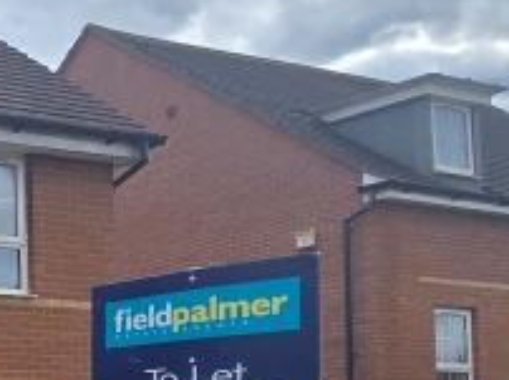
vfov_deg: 21.1
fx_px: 969
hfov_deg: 20.1
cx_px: -436
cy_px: 415
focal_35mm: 66
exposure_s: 1/2054
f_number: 2.2
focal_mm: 2.2
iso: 50
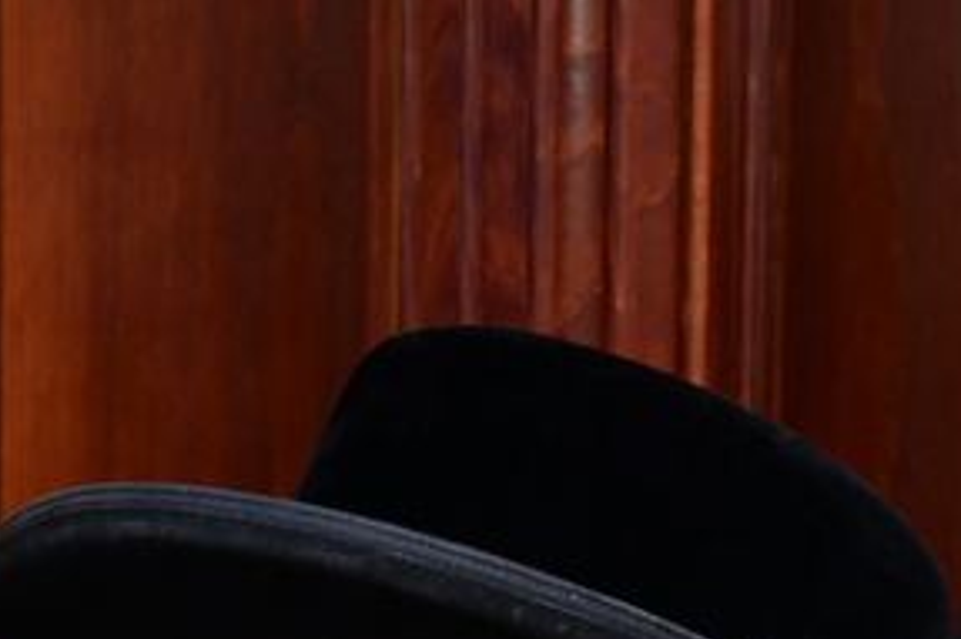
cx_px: -201
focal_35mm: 317
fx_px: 8457
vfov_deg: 4.3
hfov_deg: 6.5
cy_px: 1233
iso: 2500
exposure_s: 1/100
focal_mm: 65
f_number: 5.6
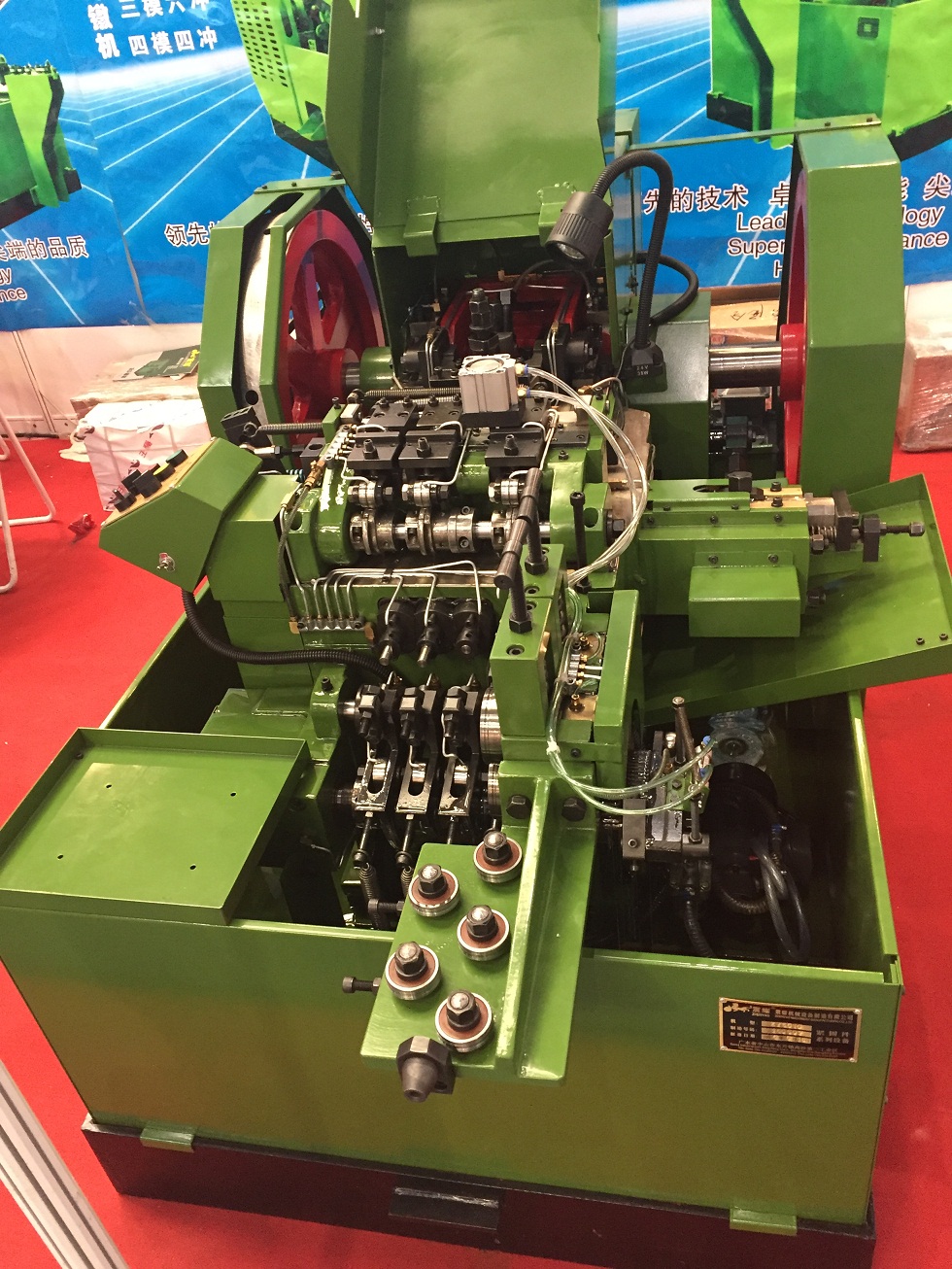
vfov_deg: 61.7
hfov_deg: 48.2
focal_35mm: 29
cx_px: 476
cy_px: 634
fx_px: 1063
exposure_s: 1/20
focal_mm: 4.15
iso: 250
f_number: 2.2
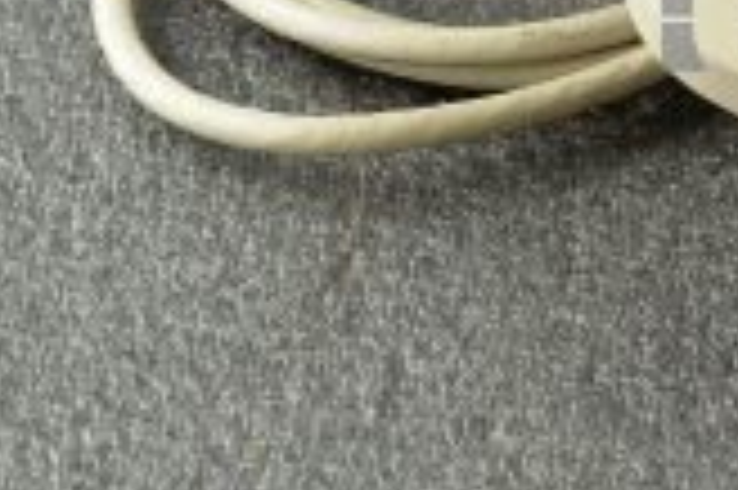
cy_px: -34
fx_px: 4649
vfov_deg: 6.0
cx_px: 1112
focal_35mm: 227
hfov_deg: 8.9
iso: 800
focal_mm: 62
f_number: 7.1
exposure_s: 1/100
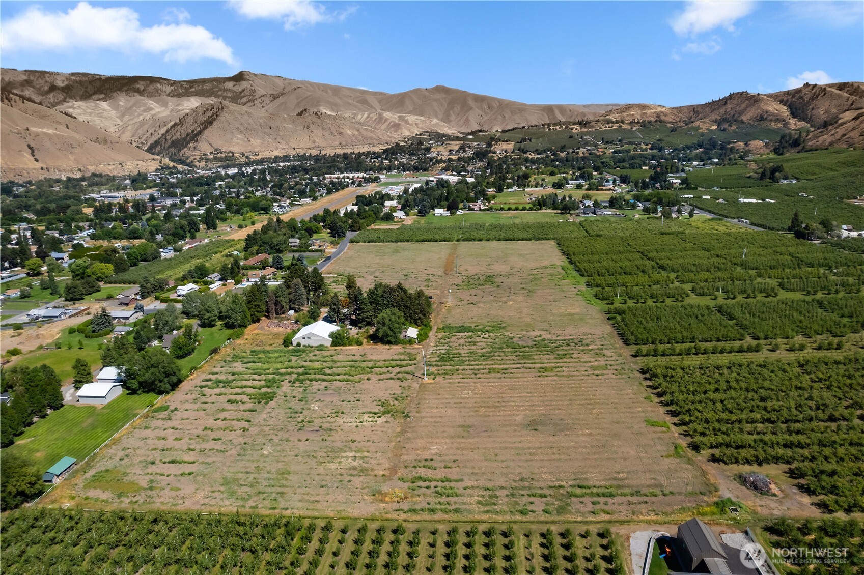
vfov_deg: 57.2
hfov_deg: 78.6
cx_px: 432
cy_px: 288
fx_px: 528
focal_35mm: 22
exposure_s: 1/8000
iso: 100
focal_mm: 8.38
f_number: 2.8
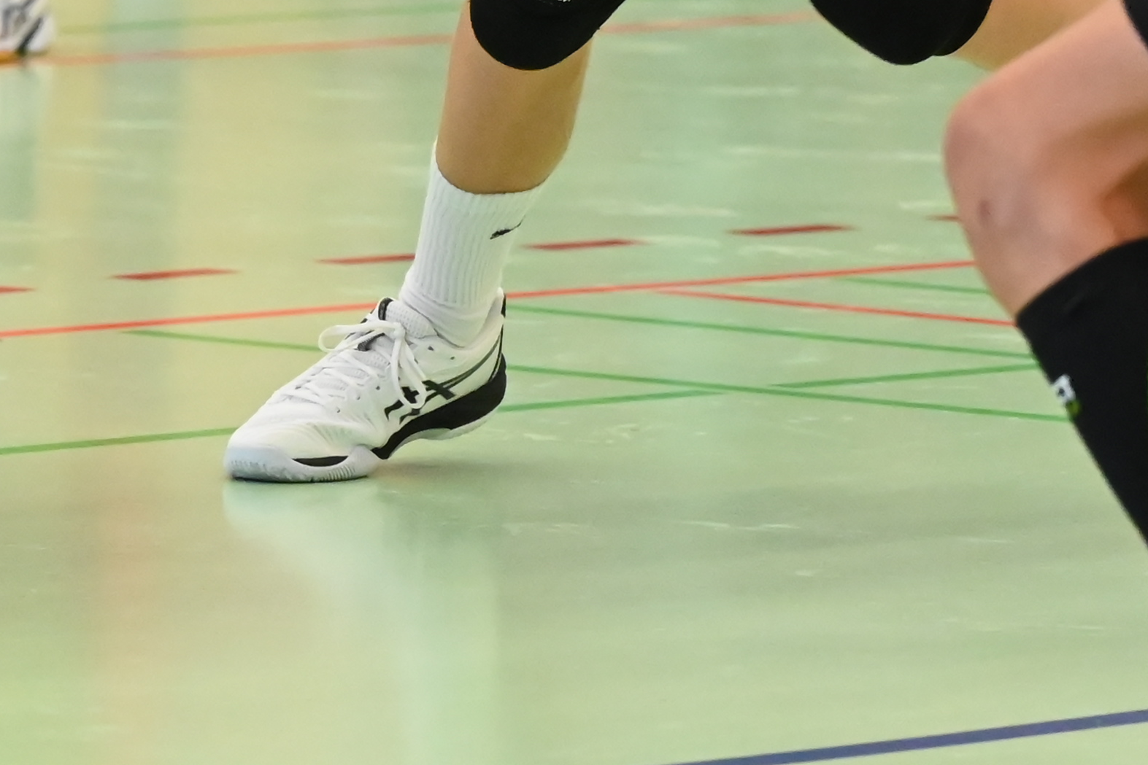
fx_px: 14701
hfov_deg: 4.5
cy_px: -609
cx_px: 425
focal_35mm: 461
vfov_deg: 3.0
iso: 8000
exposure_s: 1/1250
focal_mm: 120
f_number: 5
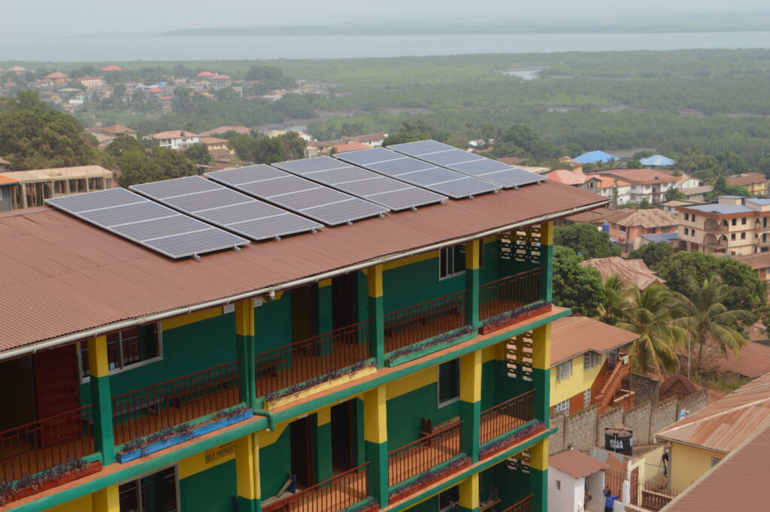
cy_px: 256
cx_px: 385
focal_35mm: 57
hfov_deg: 35.1
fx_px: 1218
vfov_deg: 23.7
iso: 100
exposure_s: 1/200
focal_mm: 38
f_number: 7.1
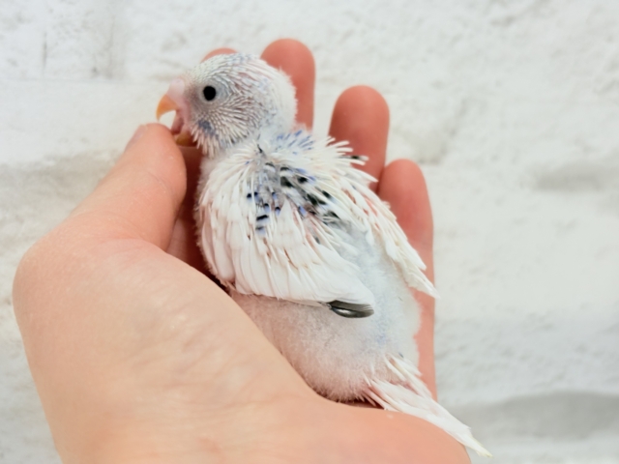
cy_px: 232
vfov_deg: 28.0
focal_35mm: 52
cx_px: 310
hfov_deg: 36.8
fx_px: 930
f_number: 1.6
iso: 40
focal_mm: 5.96
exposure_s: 1/50
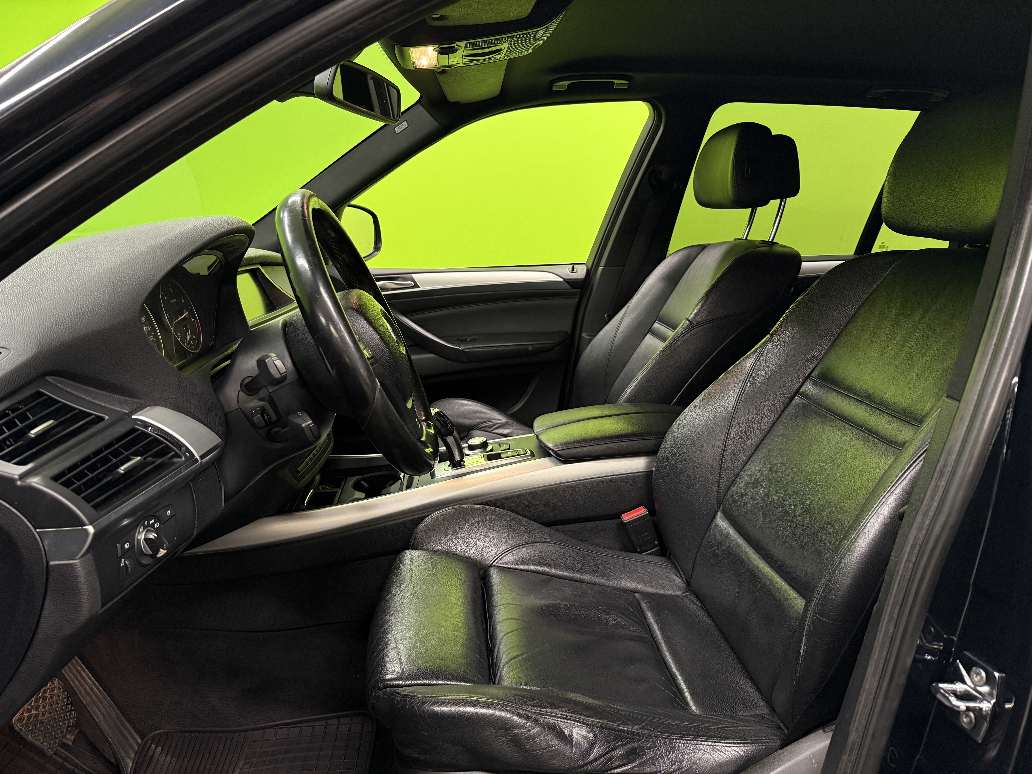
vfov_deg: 56.8
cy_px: 387
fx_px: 716
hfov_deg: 71.6
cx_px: 516
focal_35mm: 24
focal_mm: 6.76
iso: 320
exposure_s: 1/50
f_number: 1.78
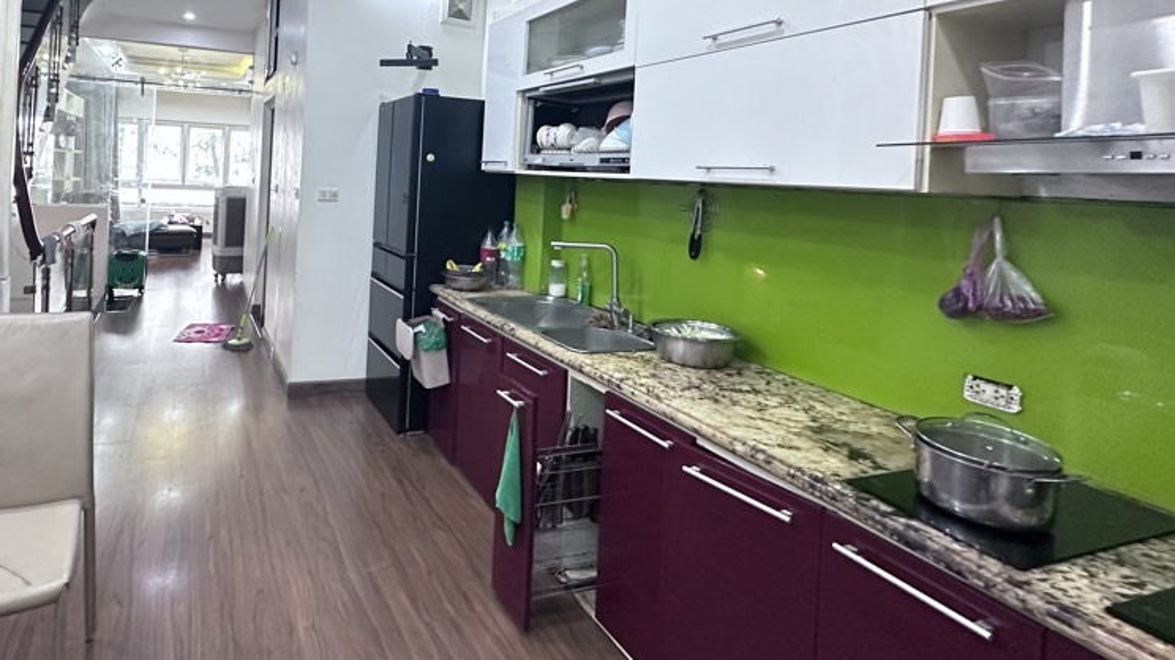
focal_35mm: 21
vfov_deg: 51.5
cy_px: 174
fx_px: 654
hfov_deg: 81.4
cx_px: 403
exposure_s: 1/50
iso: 400
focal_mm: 2.22
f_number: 2.2
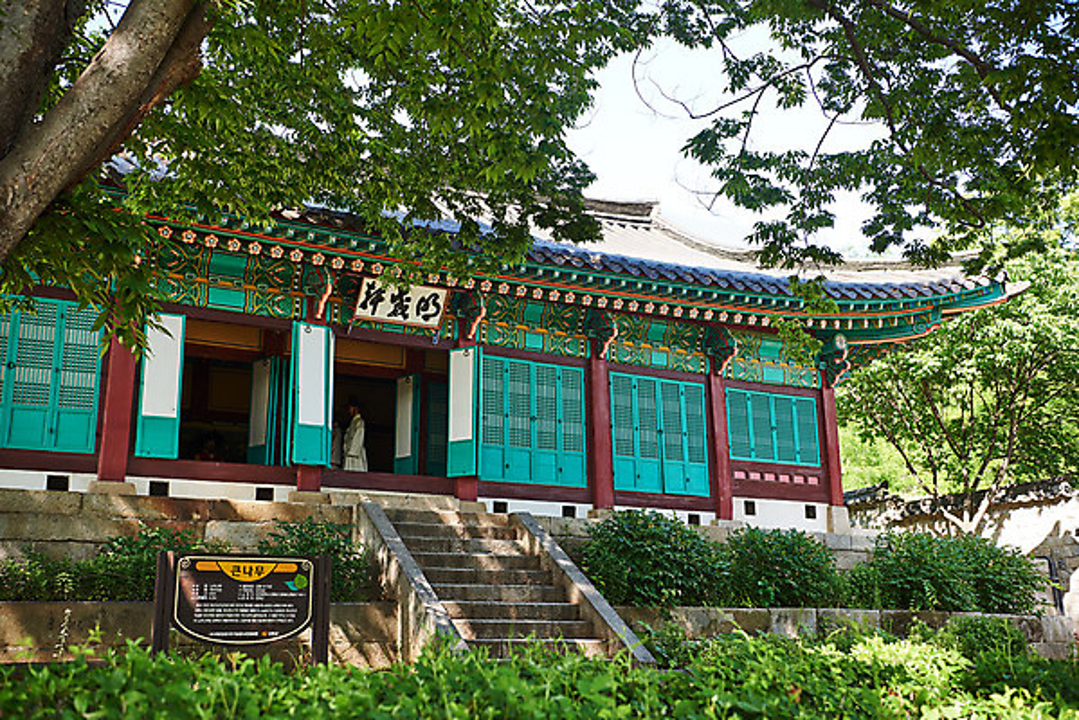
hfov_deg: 48.4
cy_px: 360
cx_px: 540
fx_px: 1199
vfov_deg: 33.4
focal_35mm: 40
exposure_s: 1/250
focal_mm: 40
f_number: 4
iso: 200
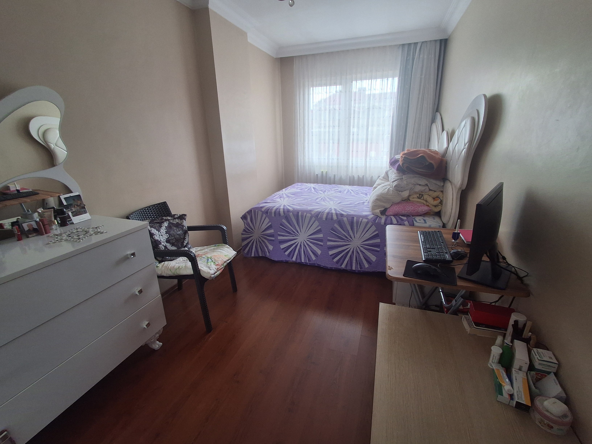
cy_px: 222
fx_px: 274
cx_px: 296
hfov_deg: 94.5
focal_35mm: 16
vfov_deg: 78.1
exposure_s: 1/50
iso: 80
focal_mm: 1.64
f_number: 2.2
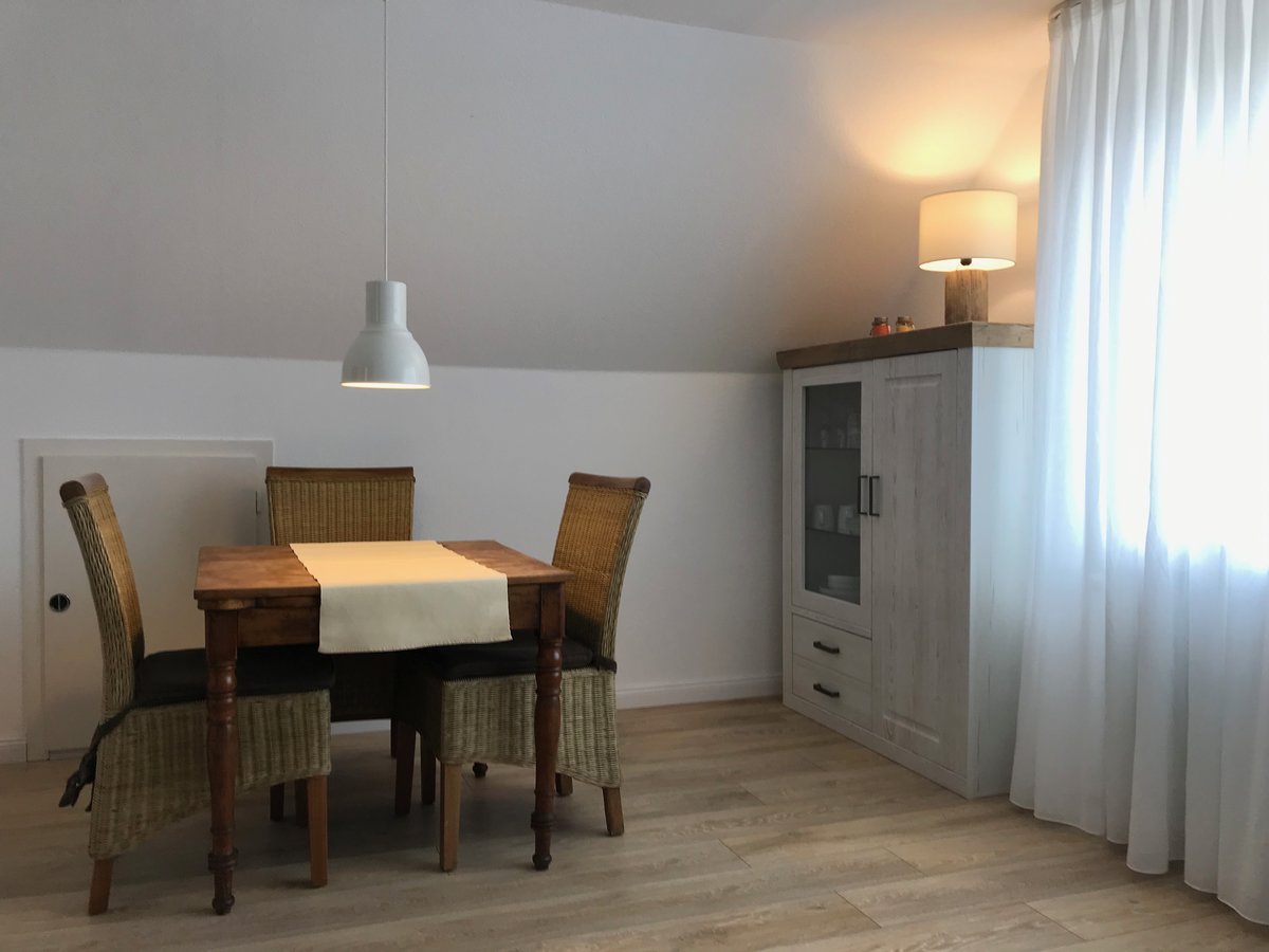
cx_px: 634
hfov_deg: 63.4
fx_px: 1026
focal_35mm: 28
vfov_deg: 49.7
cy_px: 476
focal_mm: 3.99
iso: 25
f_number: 1.8
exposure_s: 1/46
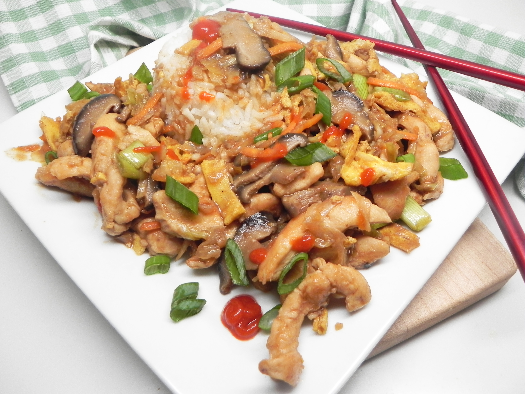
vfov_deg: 48.2
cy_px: 197
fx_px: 440
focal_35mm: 29
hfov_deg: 61.7
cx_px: 262
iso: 160
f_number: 2.8
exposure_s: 1/33.5
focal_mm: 5.2
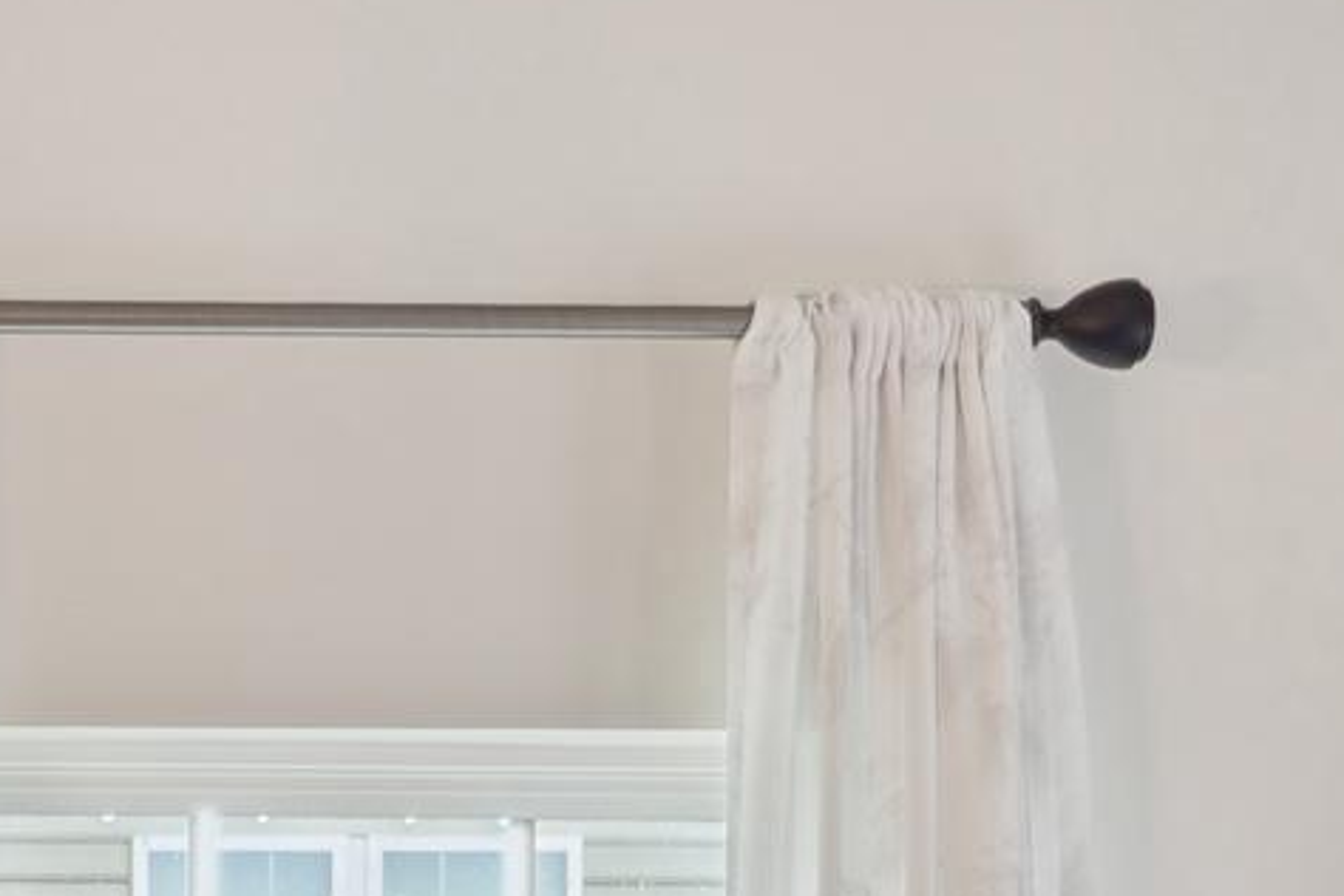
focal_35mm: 149
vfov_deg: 8.8
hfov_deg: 12.8
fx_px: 5568
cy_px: 1578
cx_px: -842
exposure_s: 1/30
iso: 320
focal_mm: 34.5
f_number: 8
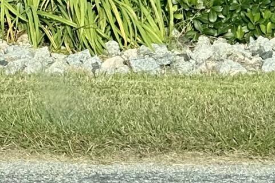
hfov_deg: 4.1
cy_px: -336
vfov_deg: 2.7
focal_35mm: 501
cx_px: -150
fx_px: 3827
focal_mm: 9
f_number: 2.8
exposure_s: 1/158
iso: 32
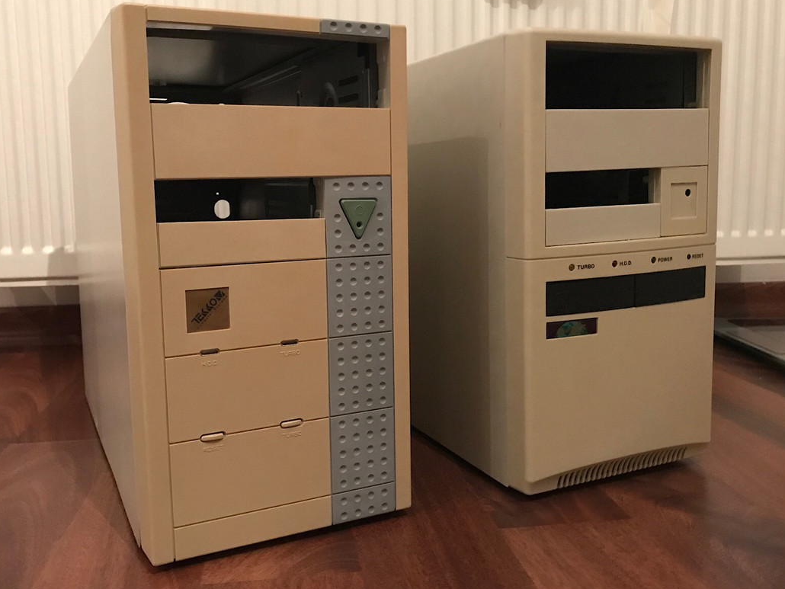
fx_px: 658
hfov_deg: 61.6
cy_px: 287
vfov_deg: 48.2
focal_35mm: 29
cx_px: 384
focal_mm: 3.99
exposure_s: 1/5
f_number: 1.8
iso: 80
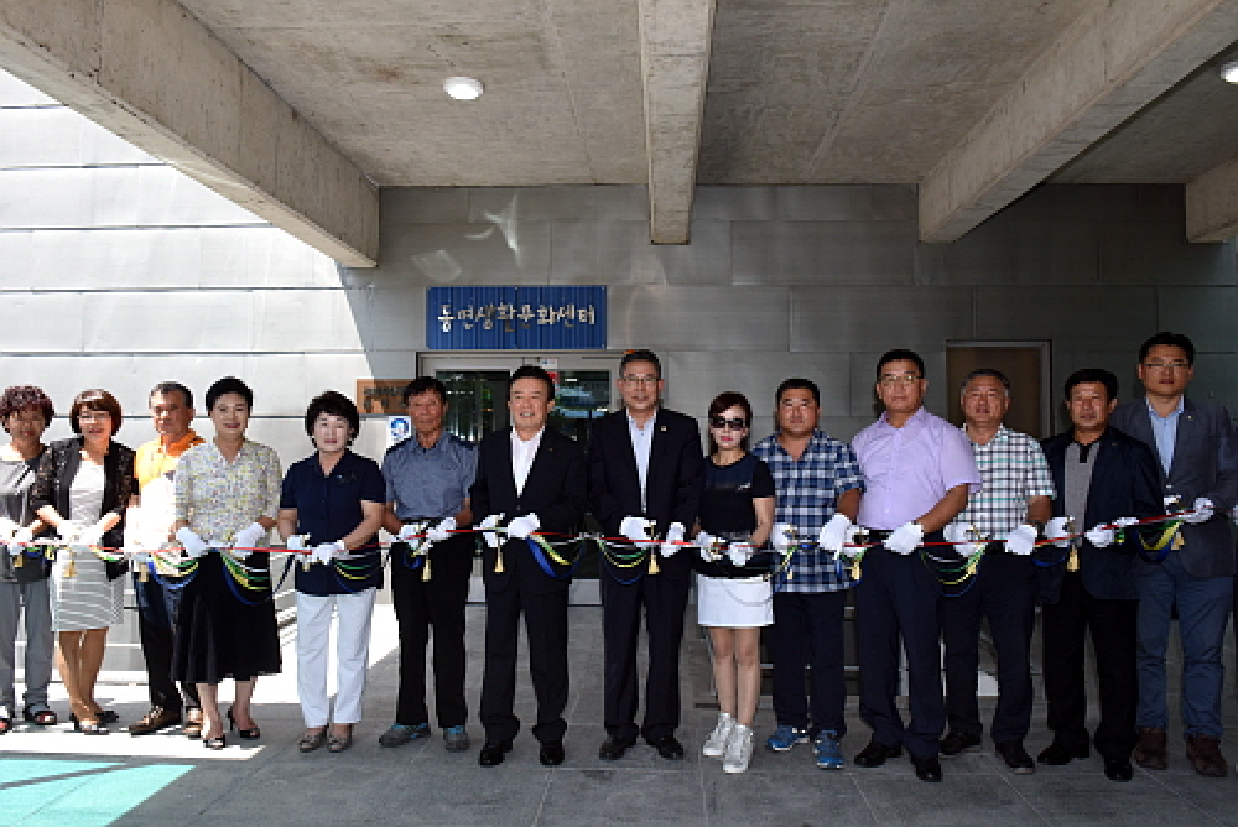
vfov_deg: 48.0
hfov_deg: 67.4
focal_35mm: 27
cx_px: 619
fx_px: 929
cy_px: 414
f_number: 13
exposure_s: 1/200
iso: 800
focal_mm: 27
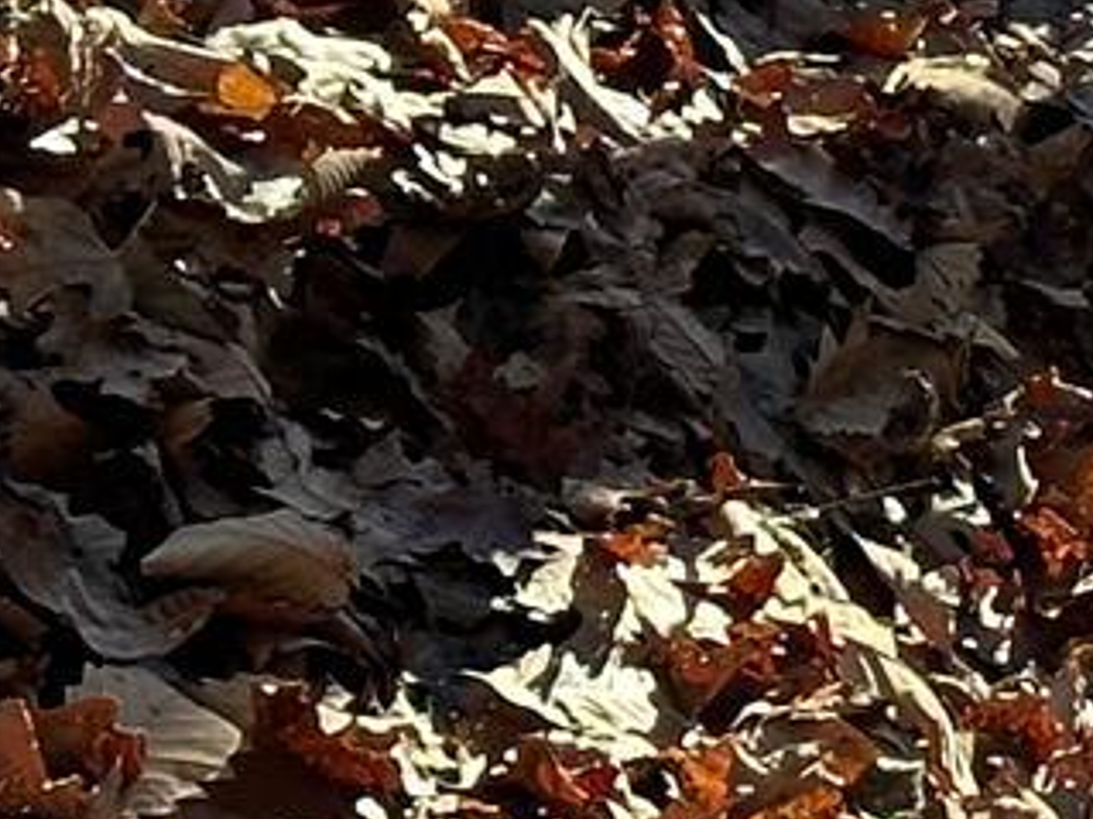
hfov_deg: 6.1
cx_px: 2933
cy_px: -127
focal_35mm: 308
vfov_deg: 4.8
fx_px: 9721
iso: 64
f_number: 1.78
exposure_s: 1/680
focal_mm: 6.86
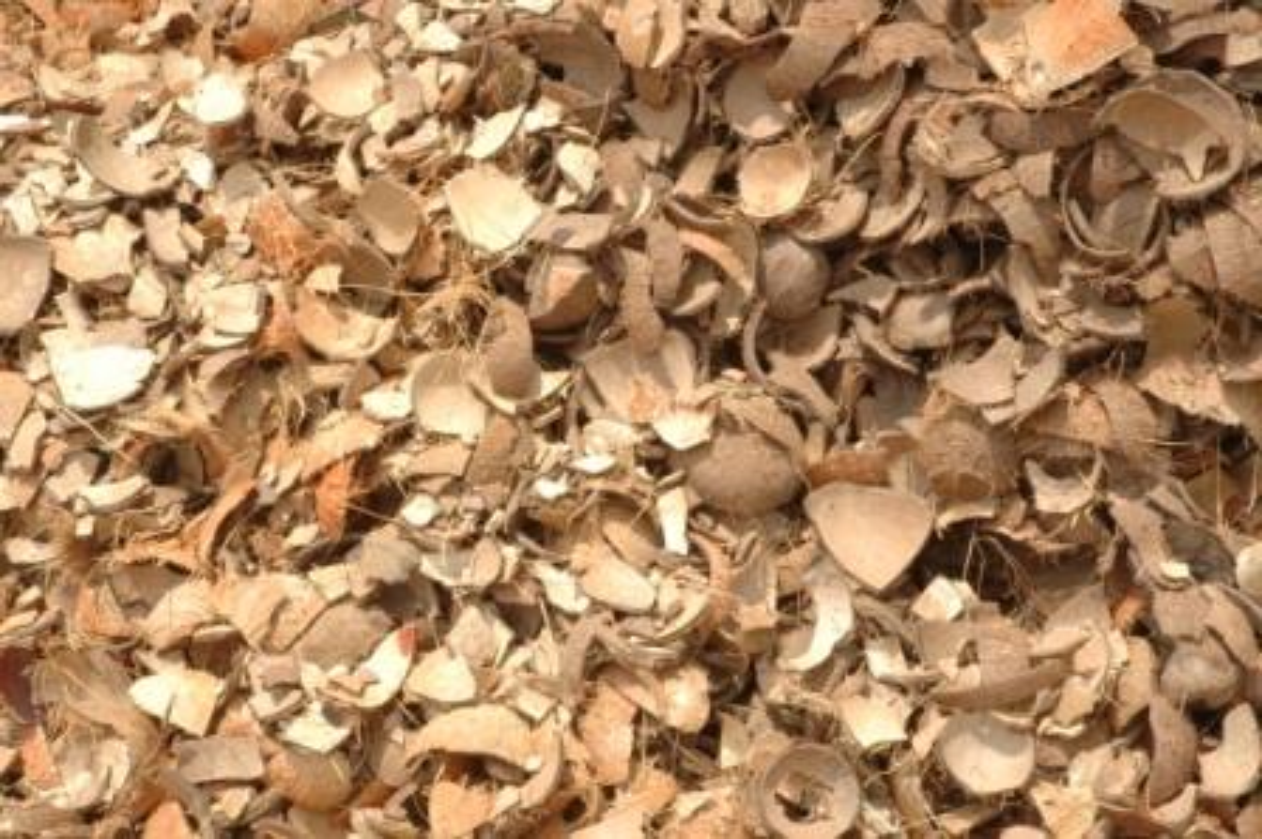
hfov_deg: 28.1
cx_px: 631
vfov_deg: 18.9
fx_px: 2522
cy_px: 420
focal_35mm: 72
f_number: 14
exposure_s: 1/80
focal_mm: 48
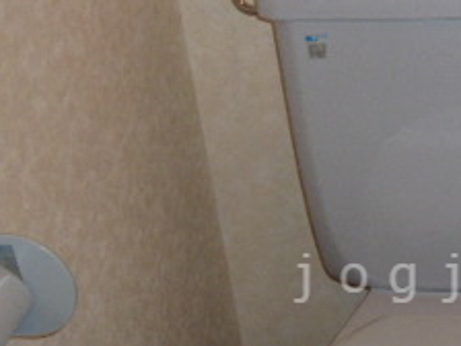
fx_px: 1065
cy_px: 278
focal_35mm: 80
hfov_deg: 23.6
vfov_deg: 18.3
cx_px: 434
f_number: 2.8
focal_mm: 4.6
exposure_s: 1/30
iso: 100
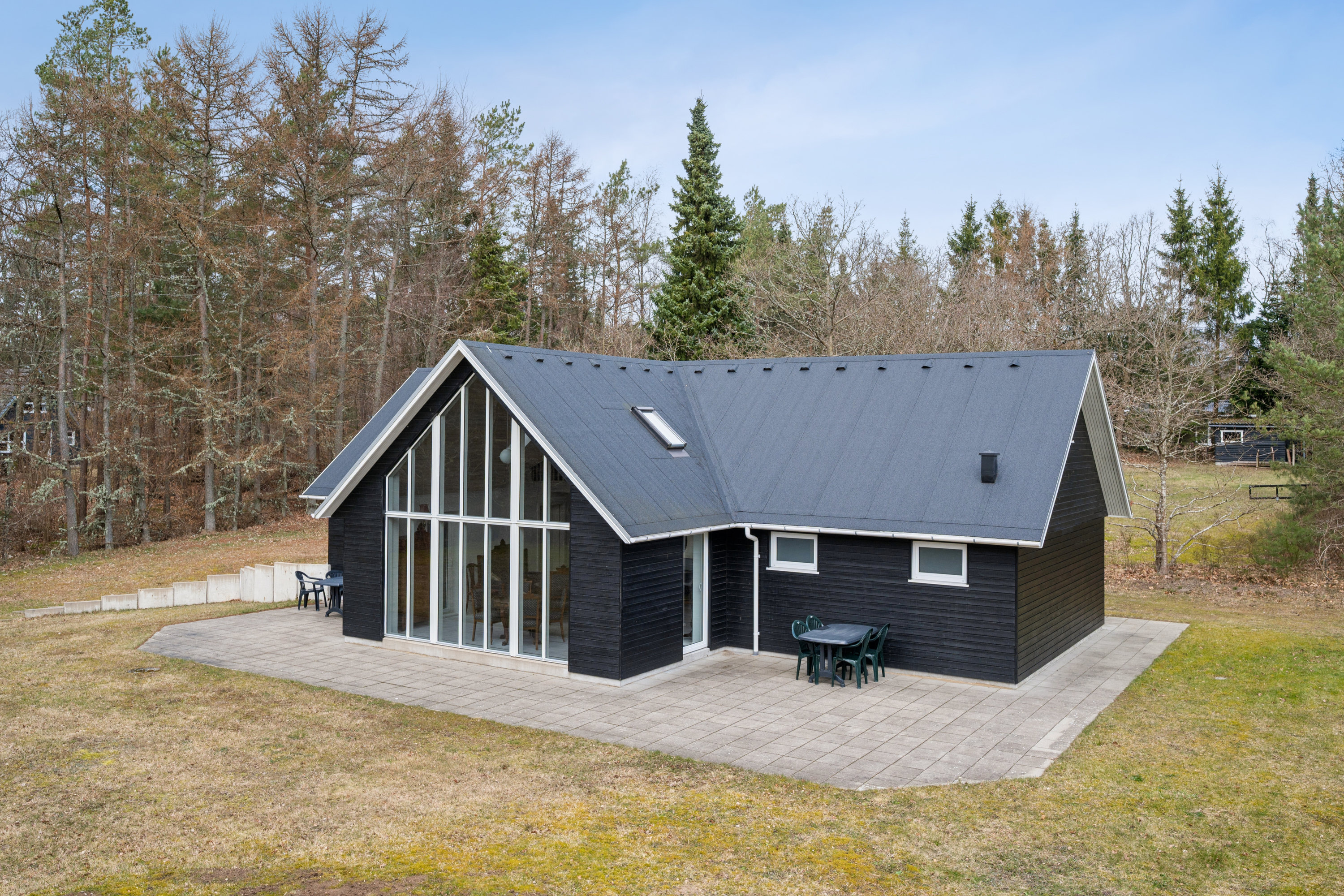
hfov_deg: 66.4
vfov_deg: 47.2
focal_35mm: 28
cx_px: 672
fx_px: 1027
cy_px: 448
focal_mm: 27.5
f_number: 8
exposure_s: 1/320
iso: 200
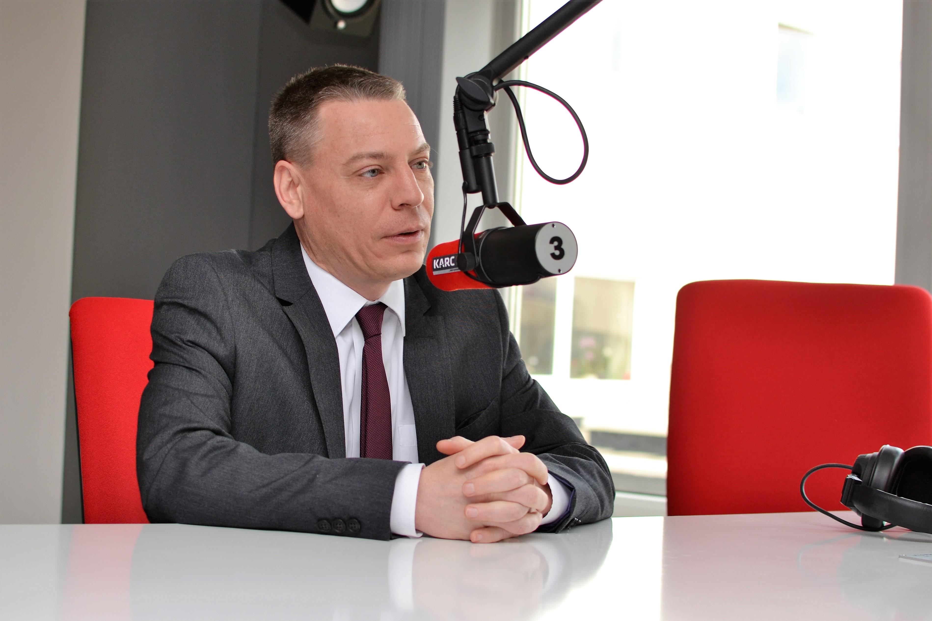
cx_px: 466
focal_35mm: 52
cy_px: 310
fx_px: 1359
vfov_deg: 25.7
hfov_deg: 37.9
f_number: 2.8
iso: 200
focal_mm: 35
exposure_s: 1/200
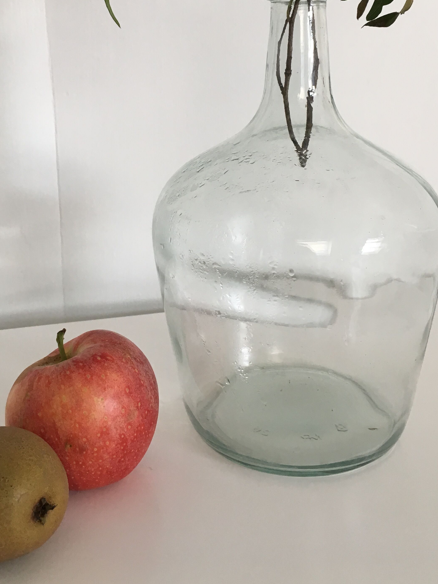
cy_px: 184
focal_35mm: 42
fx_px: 709
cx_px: 202
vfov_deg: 44.0
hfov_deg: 34.3
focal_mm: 4.15
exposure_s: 1/33
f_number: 2.2
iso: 40
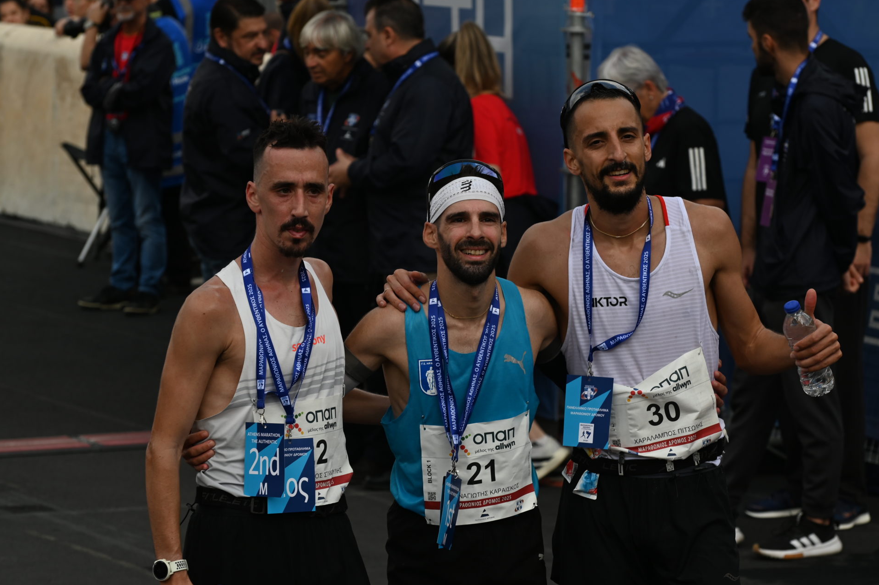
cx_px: 500
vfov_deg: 7.3
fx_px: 4587
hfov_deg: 10.9
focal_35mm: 188
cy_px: 294
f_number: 7.1
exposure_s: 1/400
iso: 125
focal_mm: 140
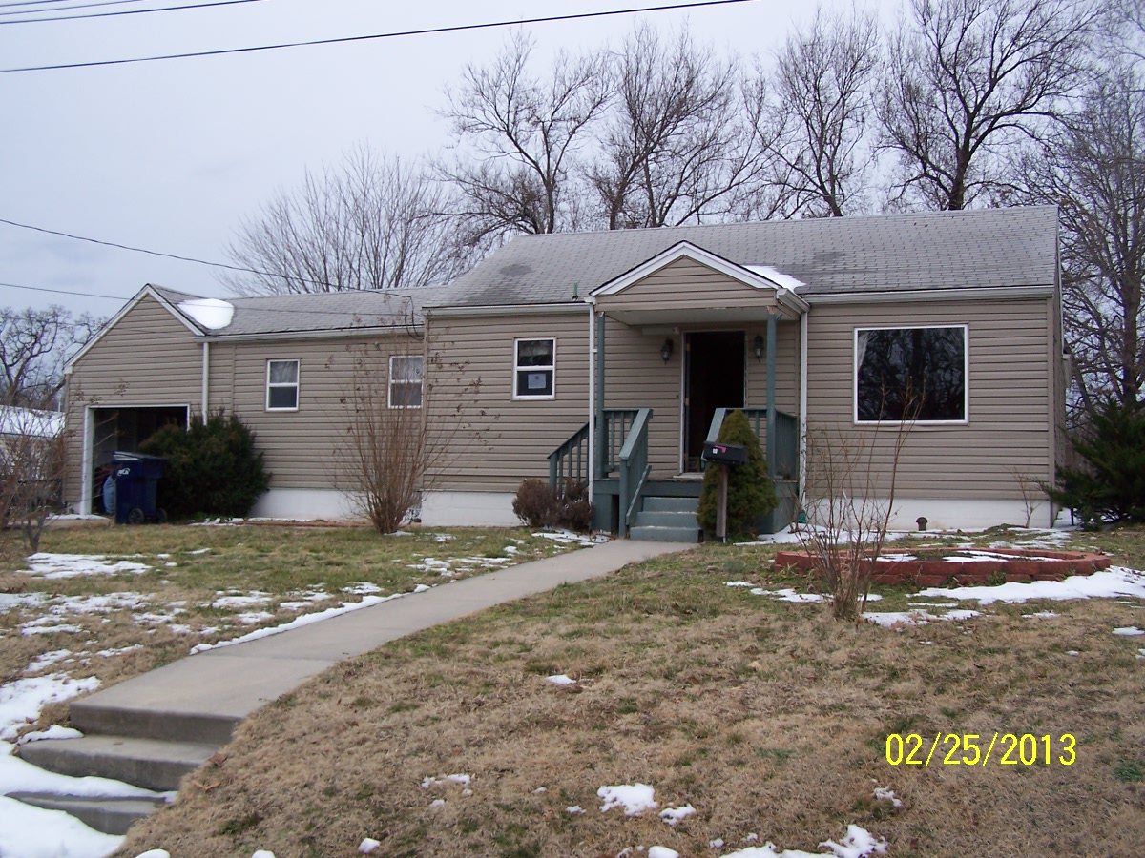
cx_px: 572
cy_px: 429
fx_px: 1323
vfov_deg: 36.0
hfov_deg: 46.8
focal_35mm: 40
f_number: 2.8
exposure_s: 1/250
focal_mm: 6.7
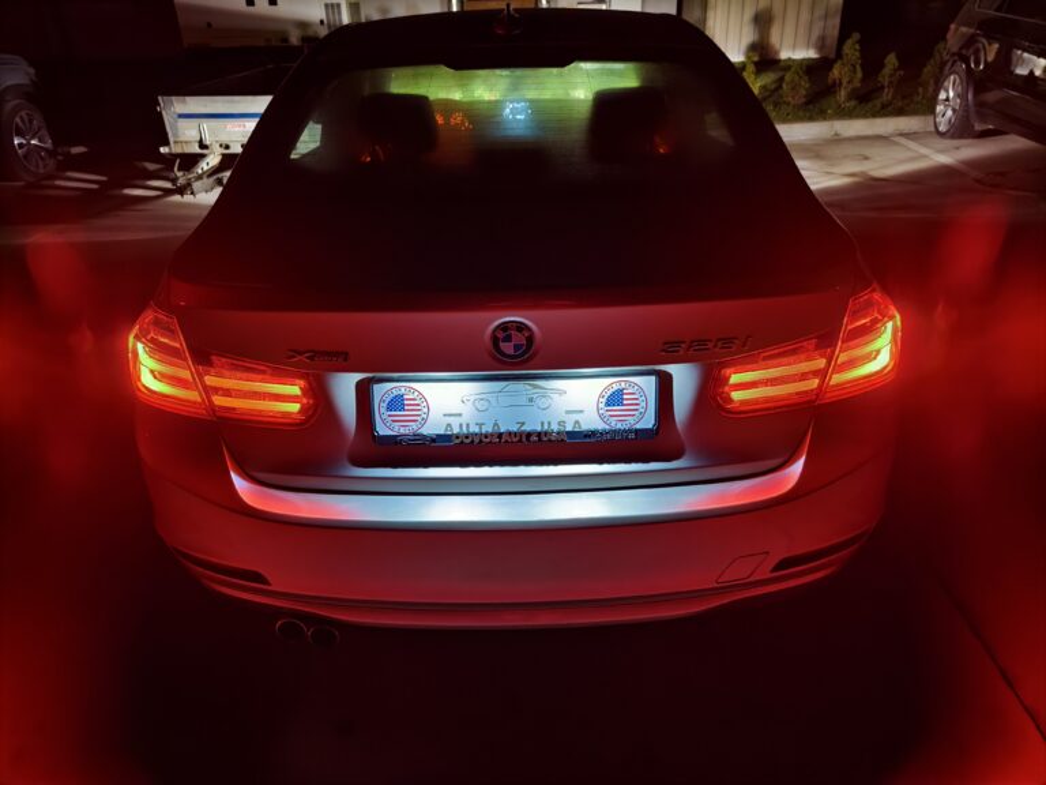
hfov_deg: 73.9
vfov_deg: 58.9
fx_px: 695
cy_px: 392
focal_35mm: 23
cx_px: 523
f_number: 1.75
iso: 1410
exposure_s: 1/6.67
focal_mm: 8.67
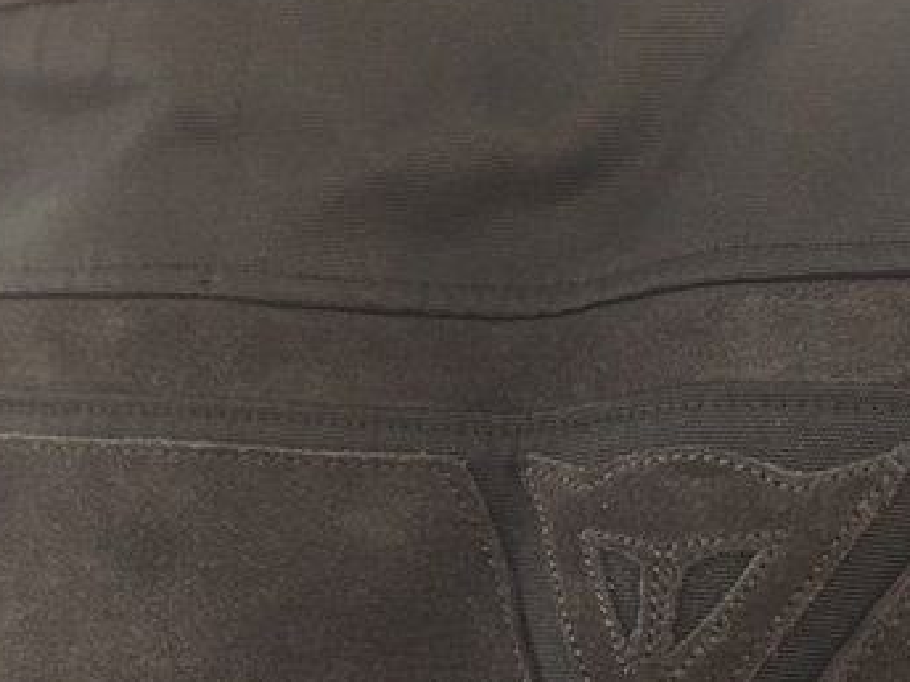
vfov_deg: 26.5
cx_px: 429
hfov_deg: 35.5
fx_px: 1420
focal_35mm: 54
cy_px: 552
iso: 400
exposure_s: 1/15
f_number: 2.2
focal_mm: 4.15
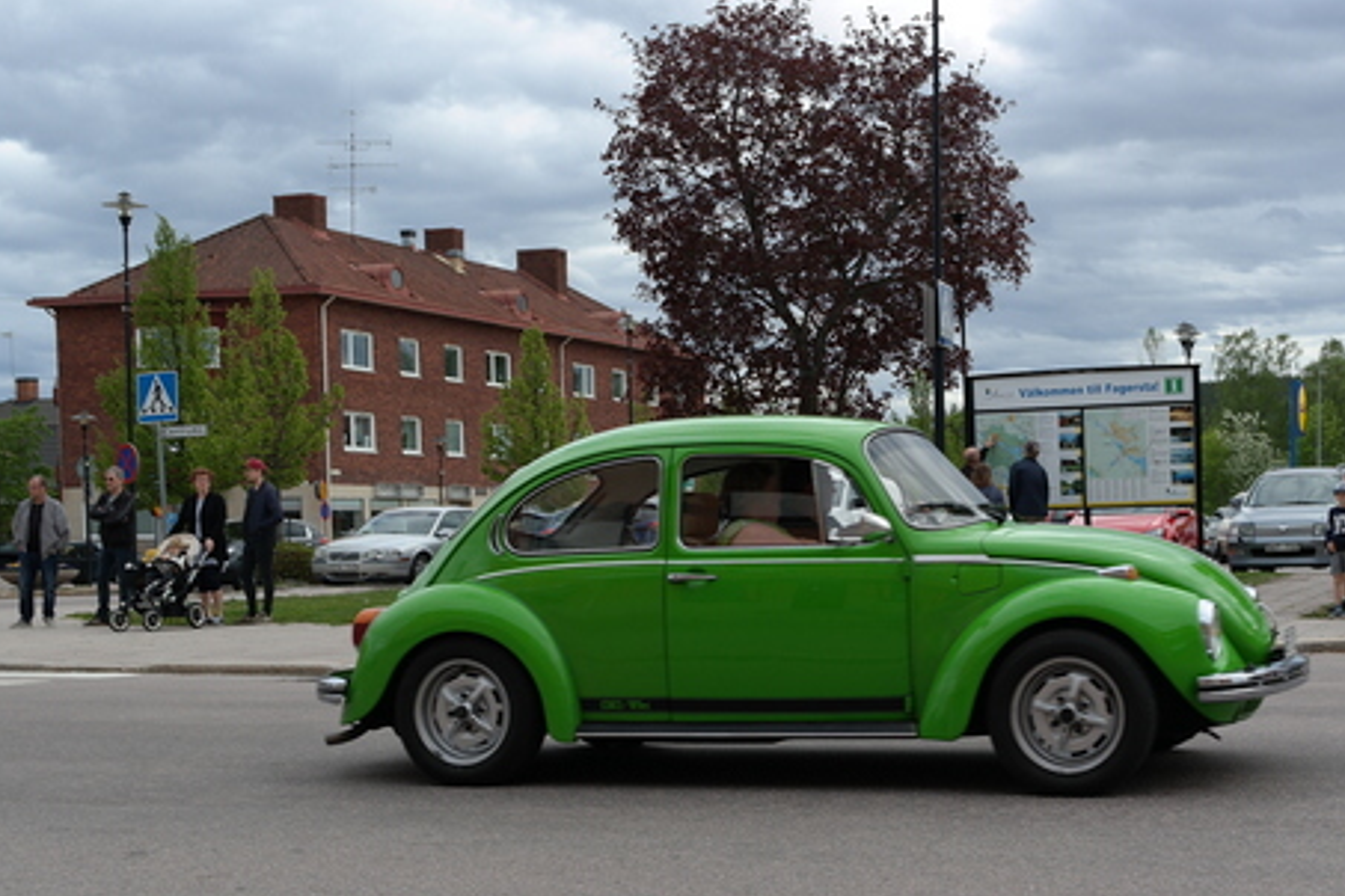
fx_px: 1980
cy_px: 681
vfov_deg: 25.2
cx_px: 891
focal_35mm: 53
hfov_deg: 37.1
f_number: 5
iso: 100
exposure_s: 1/250
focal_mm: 20
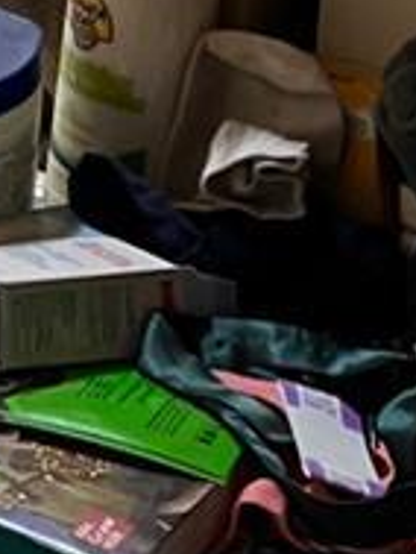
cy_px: -874
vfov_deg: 8.6
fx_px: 3297
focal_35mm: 206
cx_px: -1015
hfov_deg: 6.4
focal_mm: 5.1
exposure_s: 1/60
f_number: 1.6
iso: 100
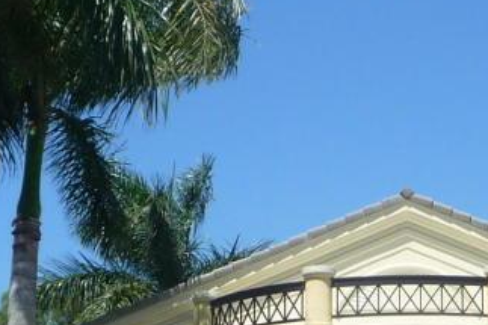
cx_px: 386
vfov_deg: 11.1
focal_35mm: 123
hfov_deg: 16.5
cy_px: 225
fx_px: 1666
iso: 100
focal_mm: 4.7
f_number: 3.3
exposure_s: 1/1000
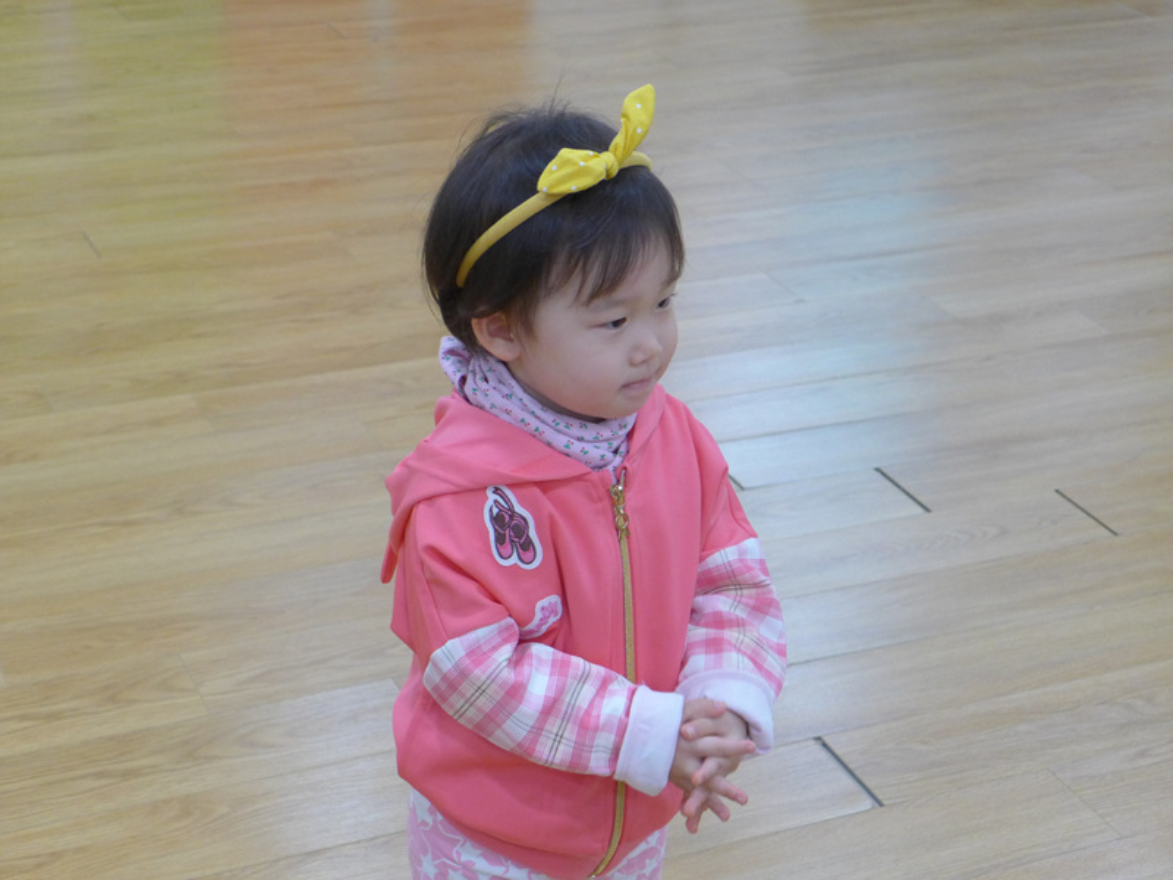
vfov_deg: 21.0
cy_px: 440
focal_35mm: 70
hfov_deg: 27.8
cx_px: 586
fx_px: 2372
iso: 500
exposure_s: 1/200
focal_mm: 13.7
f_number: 2.1
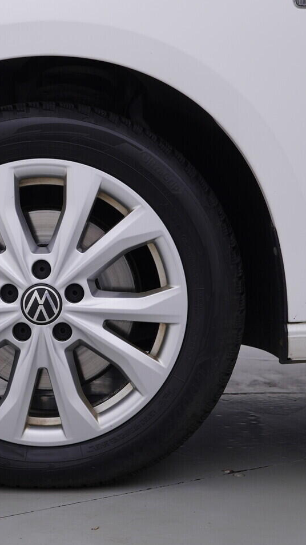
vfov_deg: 36.6
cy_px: 273
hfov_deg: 20.8
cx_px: 49
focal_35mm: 57
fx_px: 822
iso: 125
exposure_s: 1/100
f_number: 4.5
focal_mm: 24
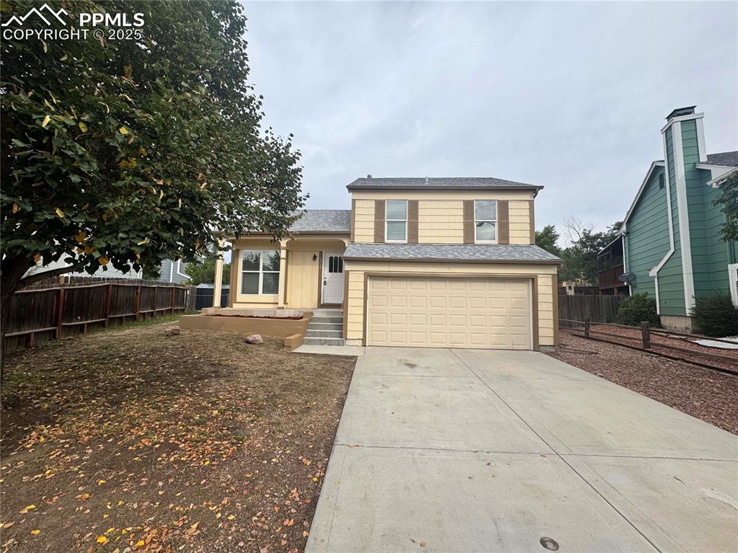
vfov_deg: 85.6
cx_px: 369
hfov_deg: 102.1
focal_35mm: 14
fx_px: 298
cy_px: 276
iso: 40
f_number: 2.2
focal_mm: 2.22
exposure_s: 1/1506
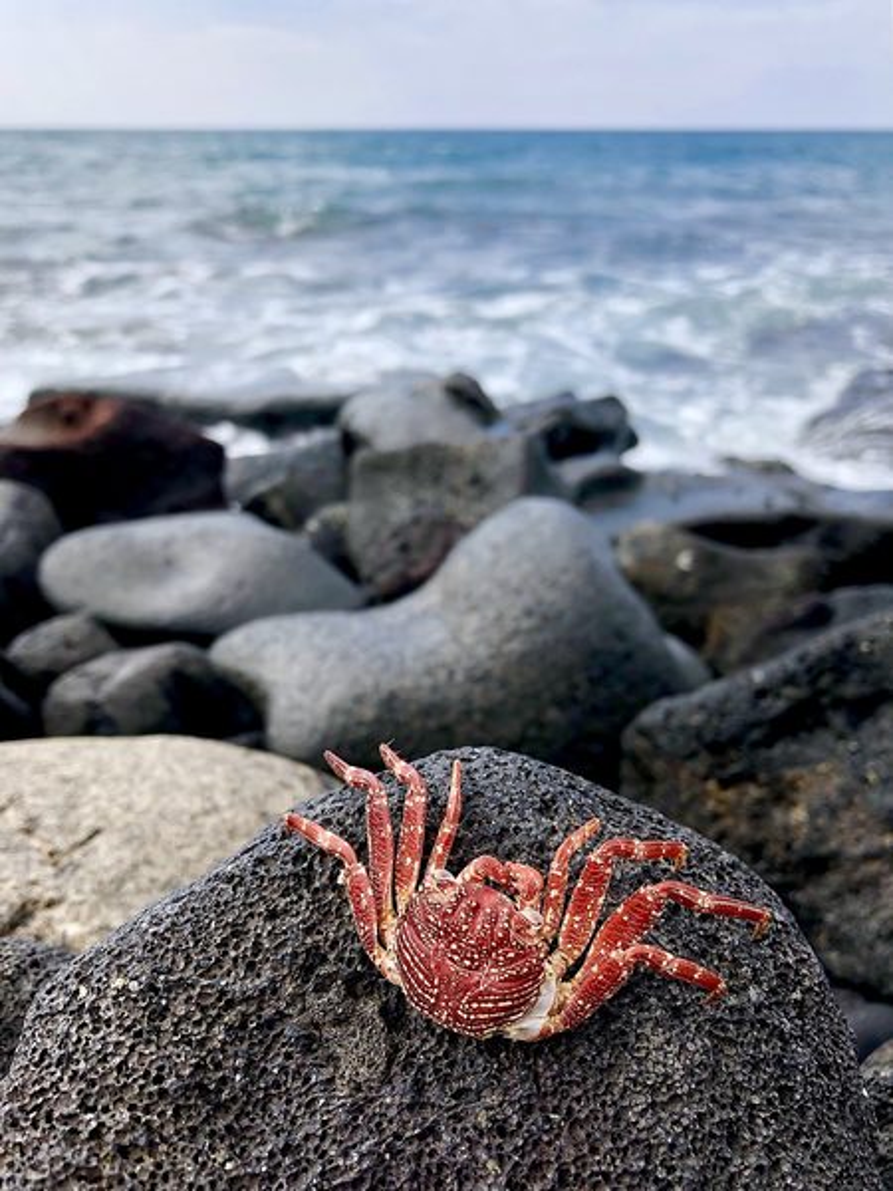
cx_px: 446
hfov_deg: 49.7
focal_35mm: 28
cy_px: 596
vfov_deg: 63.4
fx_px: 963
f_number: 1.8
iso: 20
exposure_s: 1/889
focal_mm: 3.99
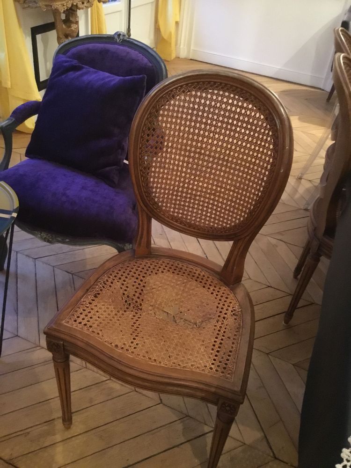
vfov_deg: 58.4
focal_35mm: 31
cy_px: 234
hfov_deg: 45.4
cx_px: 176
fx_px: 419
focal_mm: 3.3
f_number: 2.4
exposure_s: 1/17
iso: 640
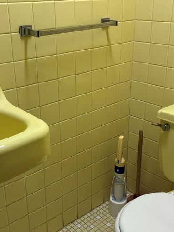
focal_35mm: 45
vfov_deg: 42.1
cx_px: 74
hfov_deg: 32.1
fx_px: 301
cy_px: 120
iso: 100
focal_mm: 5.96
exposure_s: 1/60
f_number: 1.6
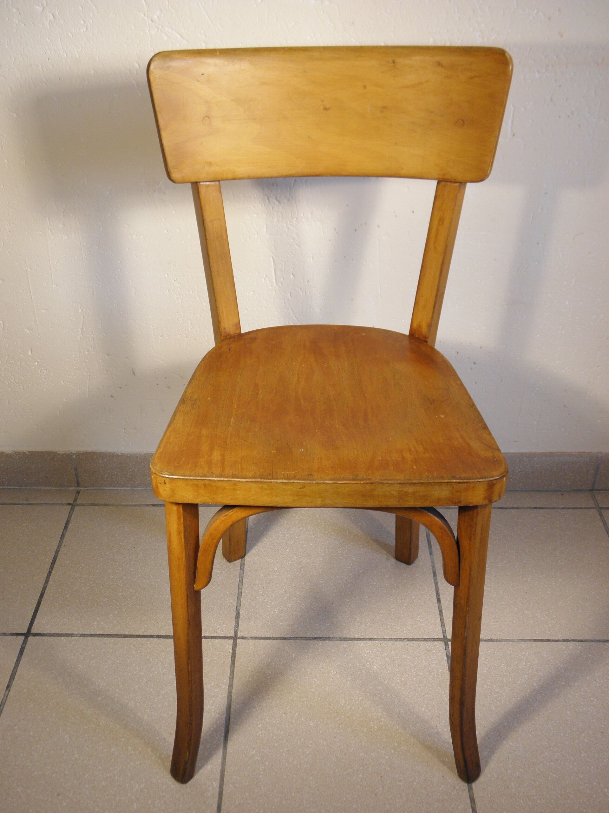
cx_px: 304
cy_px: 406
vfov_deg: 51.4
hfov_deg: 39.7
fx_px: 844
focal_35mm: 36
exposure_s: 1/40
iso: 100
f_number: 3.7
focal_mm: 6.4
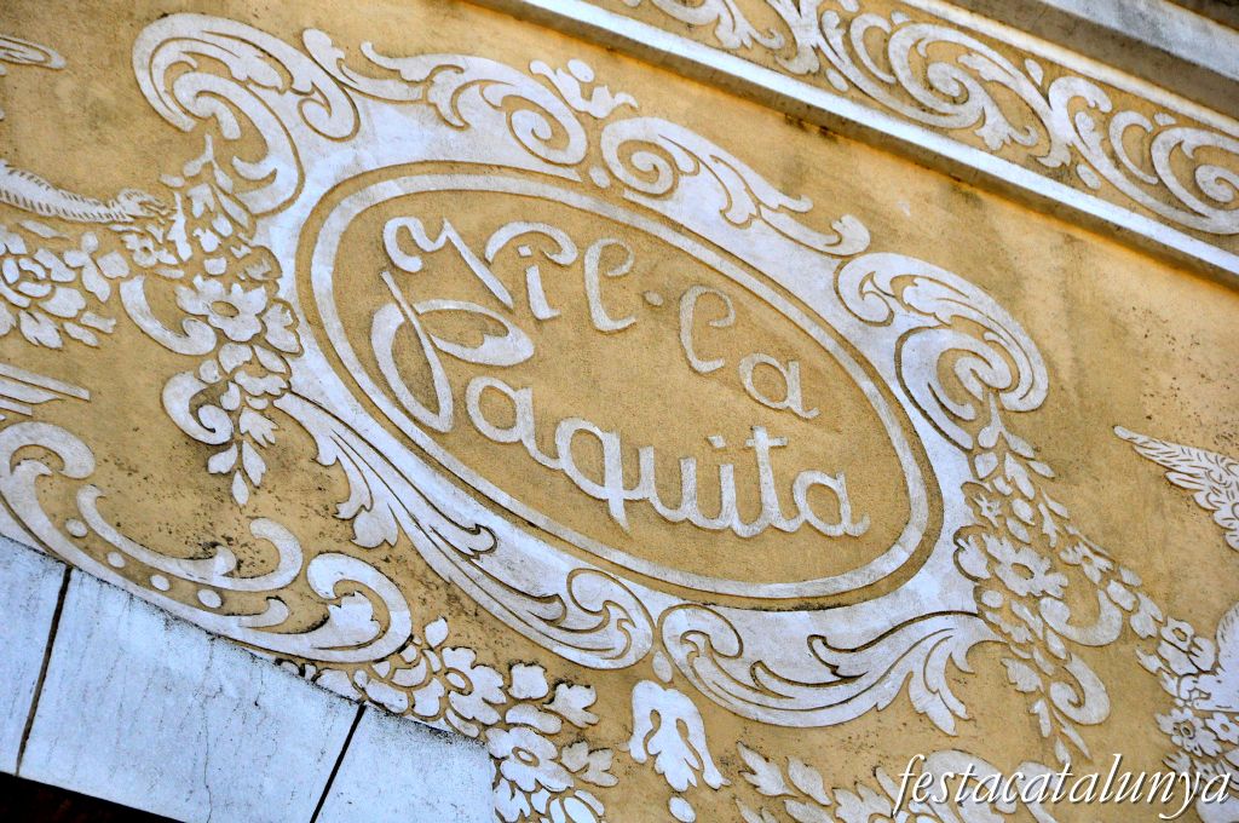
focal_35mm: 202
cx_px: 620
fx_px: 6960
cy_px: 412
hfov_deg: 10.2
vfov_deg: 6.8
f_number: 7.1
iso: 1600
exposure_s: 1/1250
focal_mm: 135
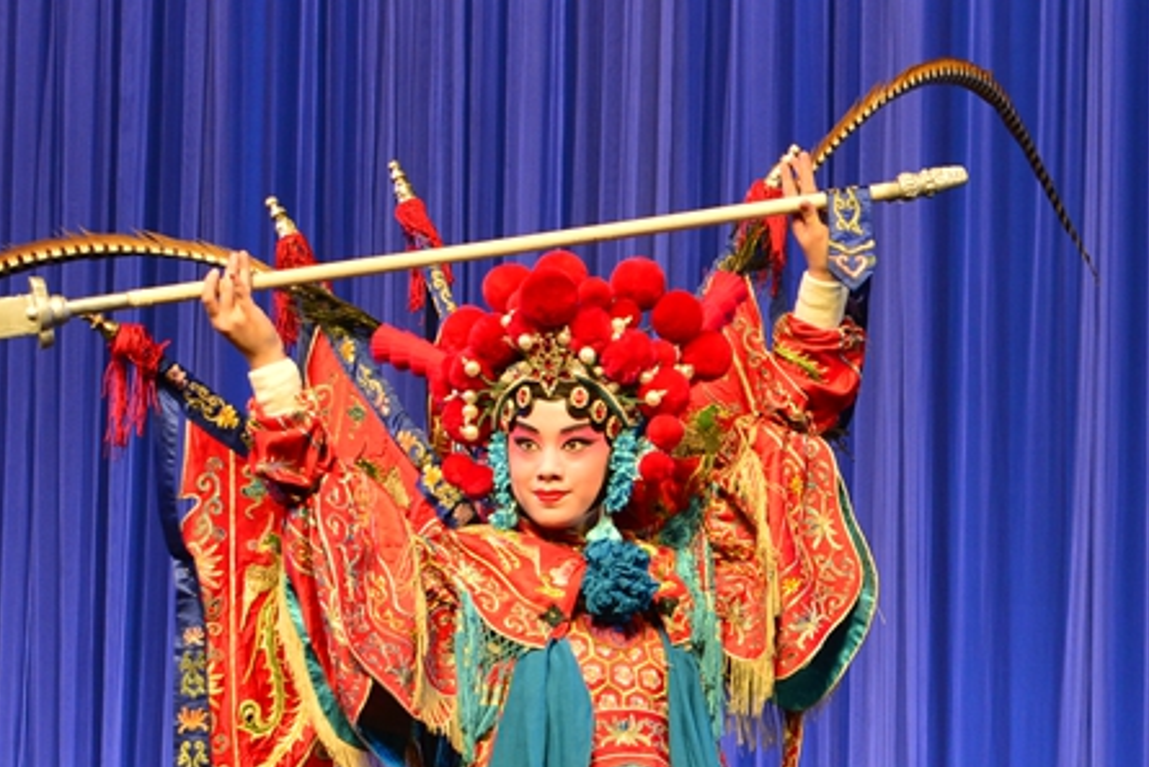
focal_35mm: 110
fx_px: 3512
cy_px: 496
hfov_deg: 18.6
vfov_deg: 12.4
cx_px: 442
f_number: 5.6
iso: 500
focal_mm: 70
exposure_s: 1/200
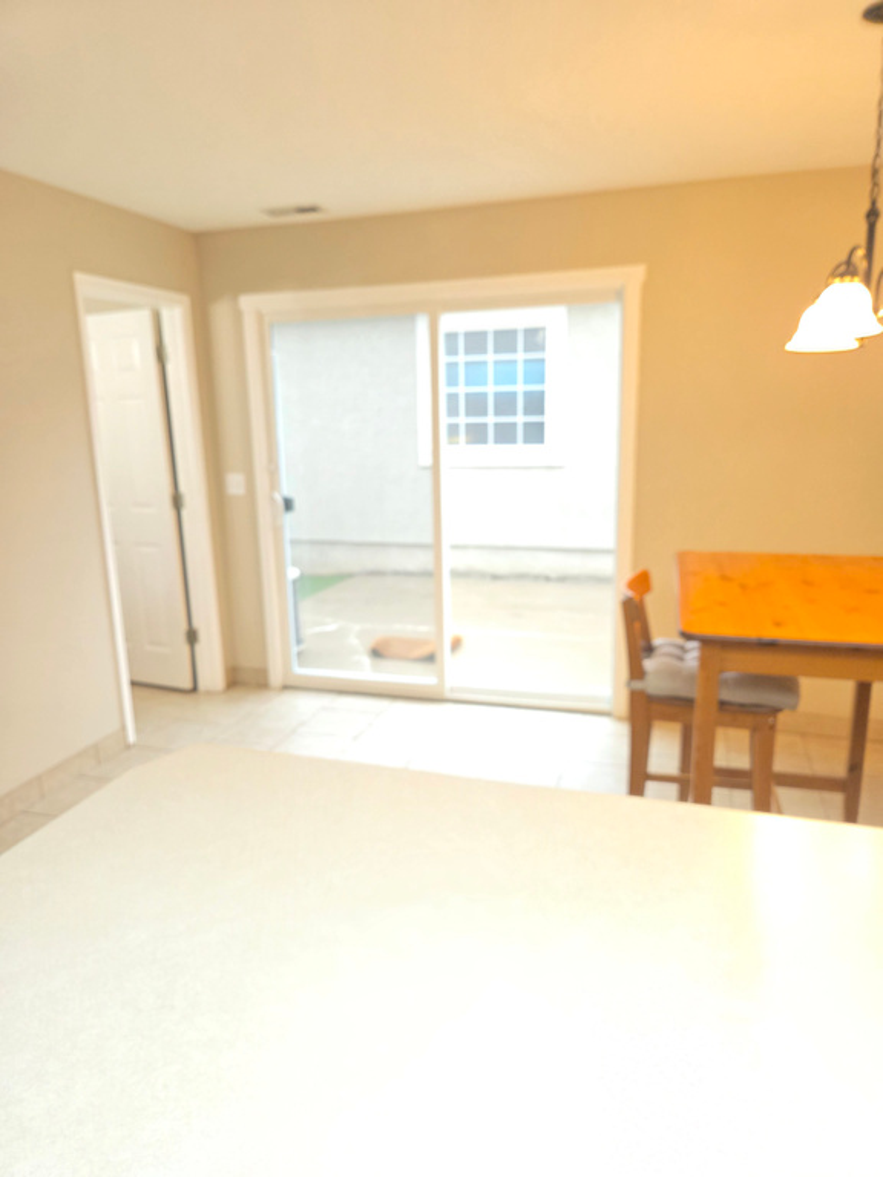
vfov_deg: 73.9
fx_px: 782
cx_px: 442
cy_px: 588
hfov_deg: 58.9
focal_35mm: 23
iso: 400
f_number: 1.8
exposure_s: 1/120
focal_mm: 5.4
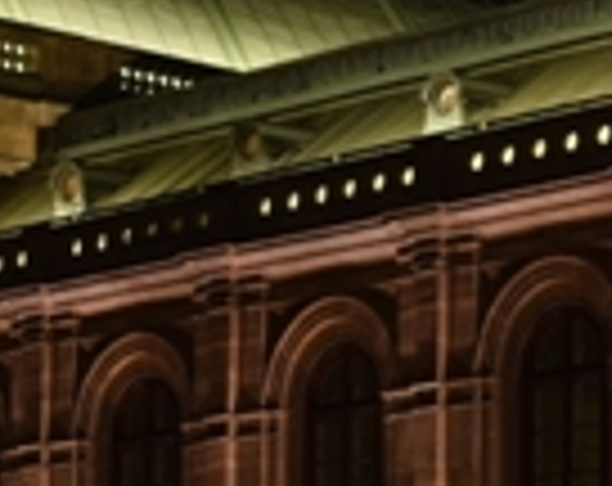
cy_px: 637
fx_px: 4064
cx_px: 709
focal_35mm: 225
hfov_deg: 8.5
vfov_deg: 6.8
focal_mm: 30
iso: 100
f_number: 9
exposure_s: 136
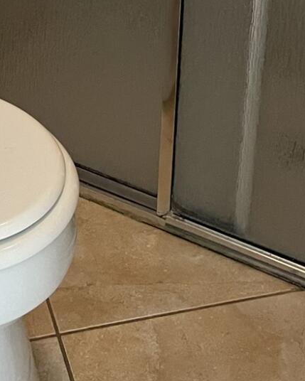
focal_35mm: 91
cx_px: 66
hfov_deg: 16.8
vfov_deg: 18.3
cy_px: -215
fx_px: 1027
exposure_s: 1/60
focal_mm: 5.1
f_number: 1.6
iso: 320
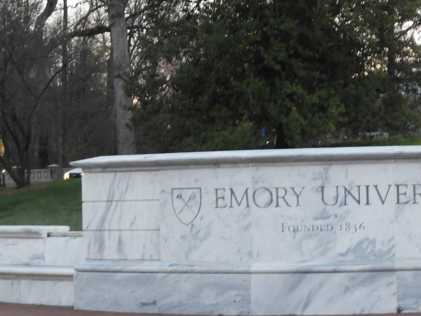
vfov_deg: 15.5
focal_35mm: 95
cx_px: 341
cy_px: 184
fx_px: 1155
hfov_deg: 20.4
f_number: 4
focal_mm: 9
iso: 320
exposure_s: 1/30
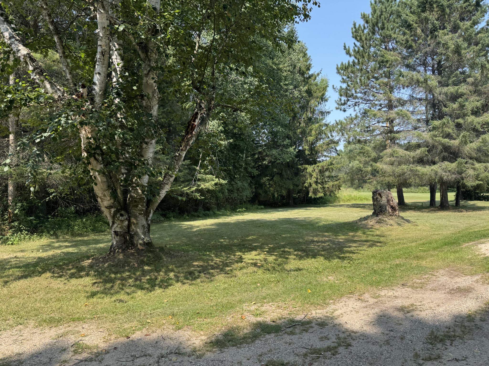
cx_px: 244
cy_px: 183
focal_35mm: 24
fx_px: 339
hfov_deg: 71.6
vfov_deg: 56.8
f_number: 1.78
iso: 80
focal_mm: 6.76
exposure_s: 1/1215
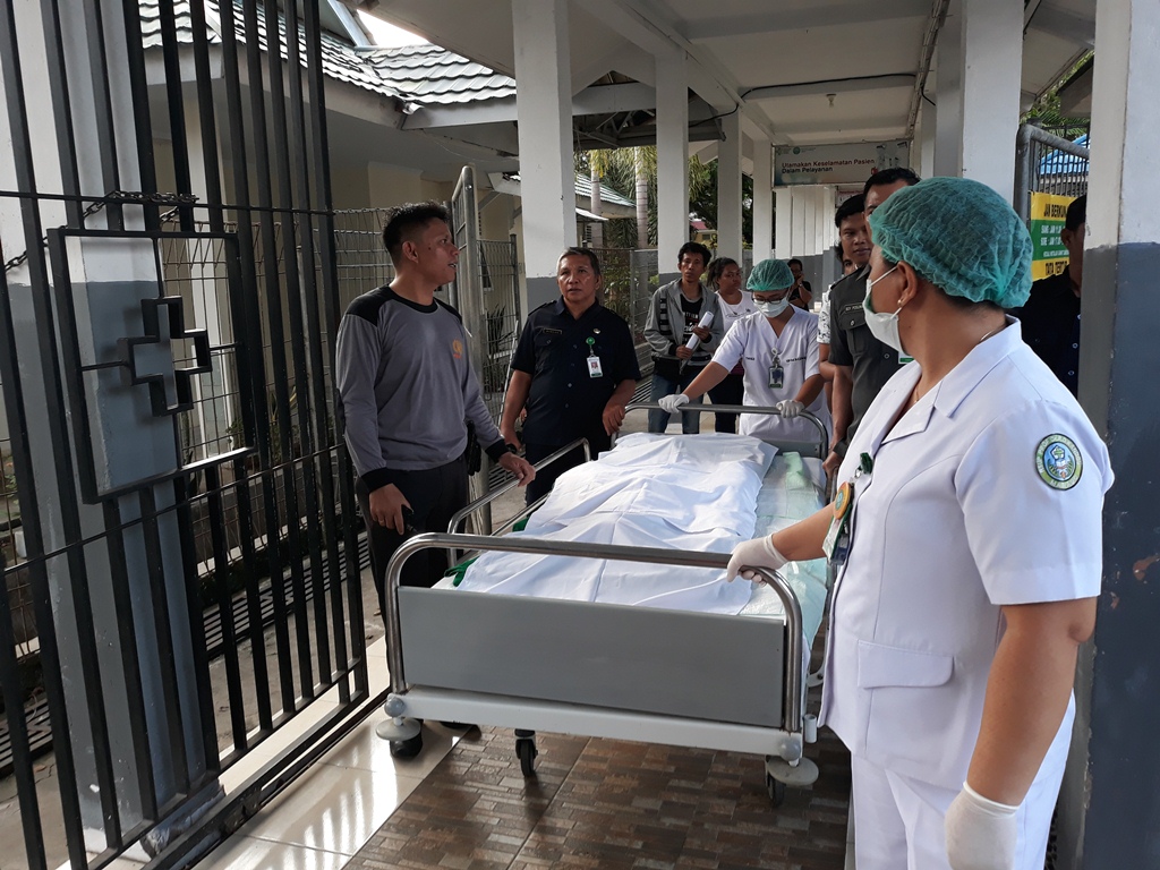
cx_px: 580
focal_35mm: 27
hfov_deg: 65.3
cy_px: 435
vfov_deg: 51.4
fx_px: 905
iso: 50
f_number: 1.7
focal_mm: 3.71
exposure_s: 1/100
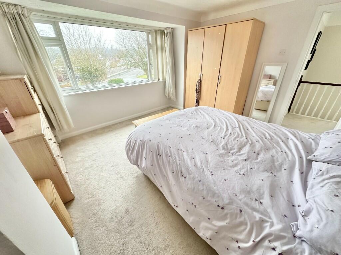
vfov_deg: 85.7
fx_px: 138
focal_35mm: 14
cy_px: 128
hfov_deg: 102.1
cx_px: 170
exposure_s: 1/65
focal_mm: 2.22
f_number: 2.2
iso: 320
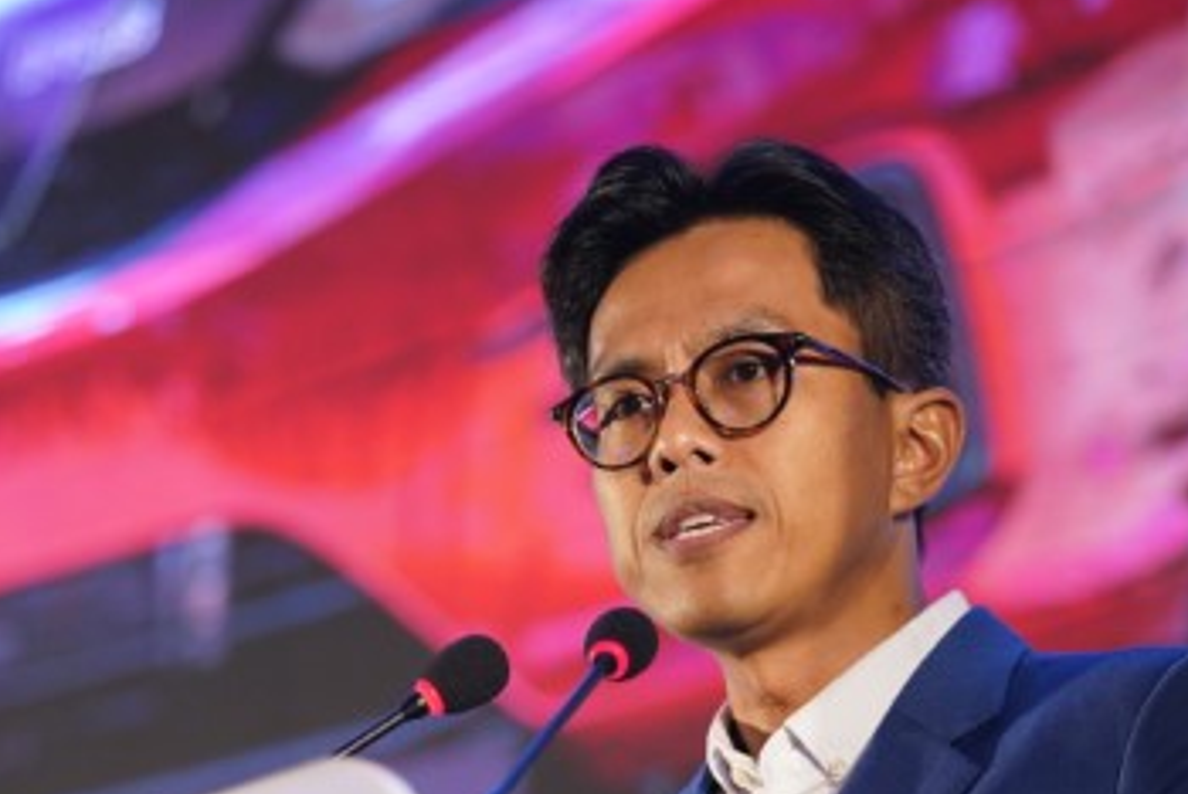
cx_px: 434
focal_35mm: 226
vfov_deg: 6.1
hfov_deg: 9.1
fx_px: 7464
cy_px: 760
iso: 1600
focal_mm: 110
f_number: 2.8
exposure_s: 1/160
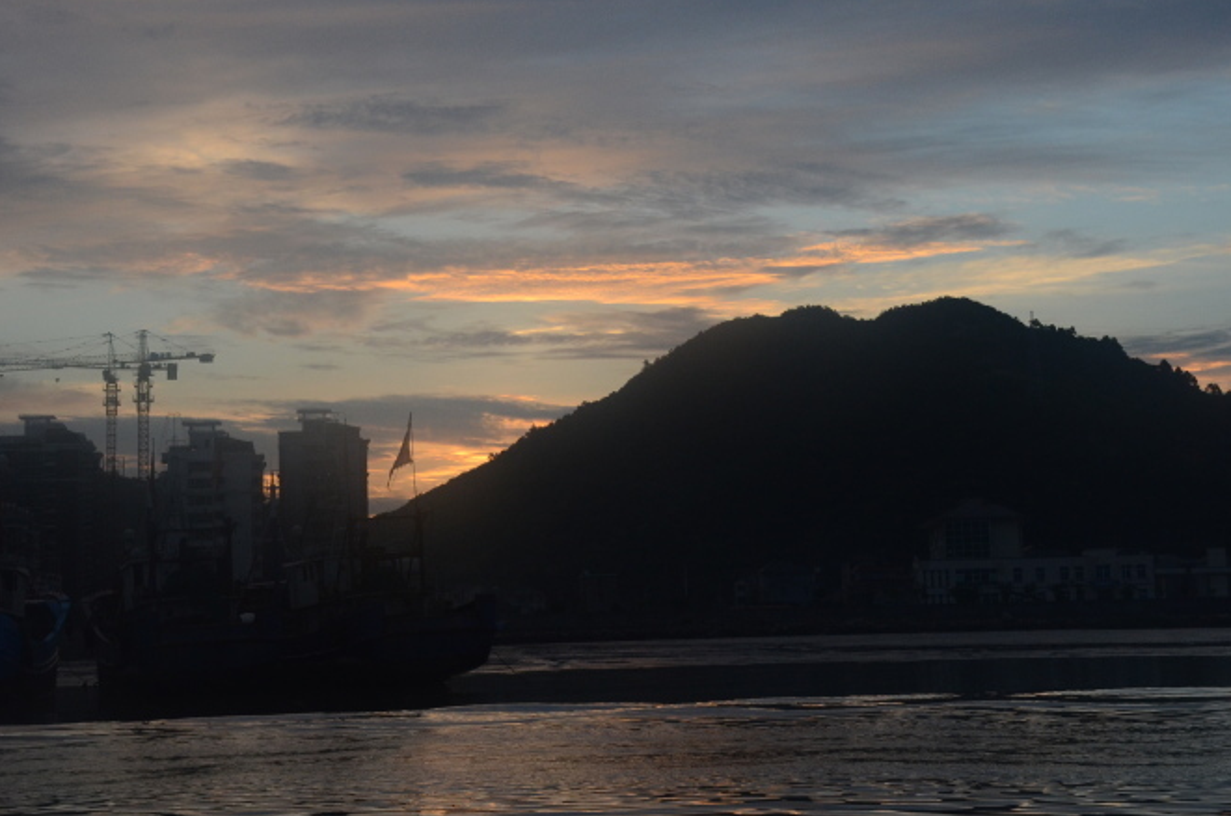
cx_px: 644
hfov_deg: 25.7
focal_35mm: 79
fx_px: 2696
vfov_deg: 17.1
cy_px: 252
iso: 640
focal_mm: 34
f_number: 8
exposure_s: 1/320
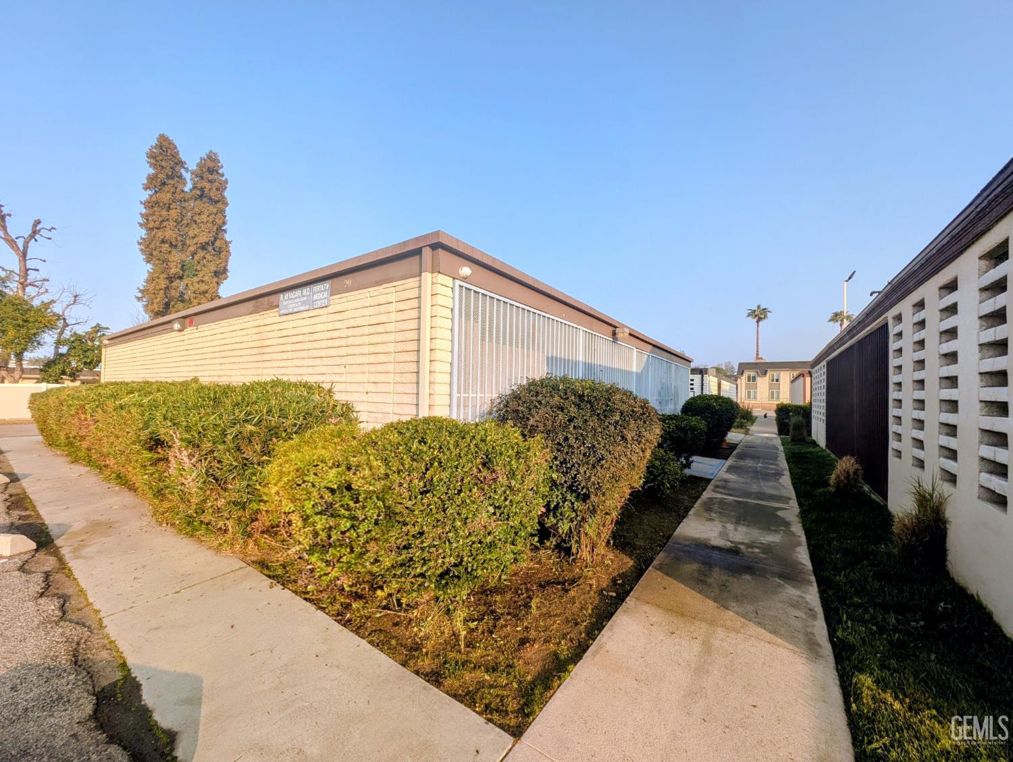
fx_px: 352
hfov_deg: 110.5
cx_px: 506
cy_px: 381
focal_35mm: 12
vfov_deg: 94.6
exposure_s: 1/866
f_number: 1.95
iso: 39
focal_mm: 2.23
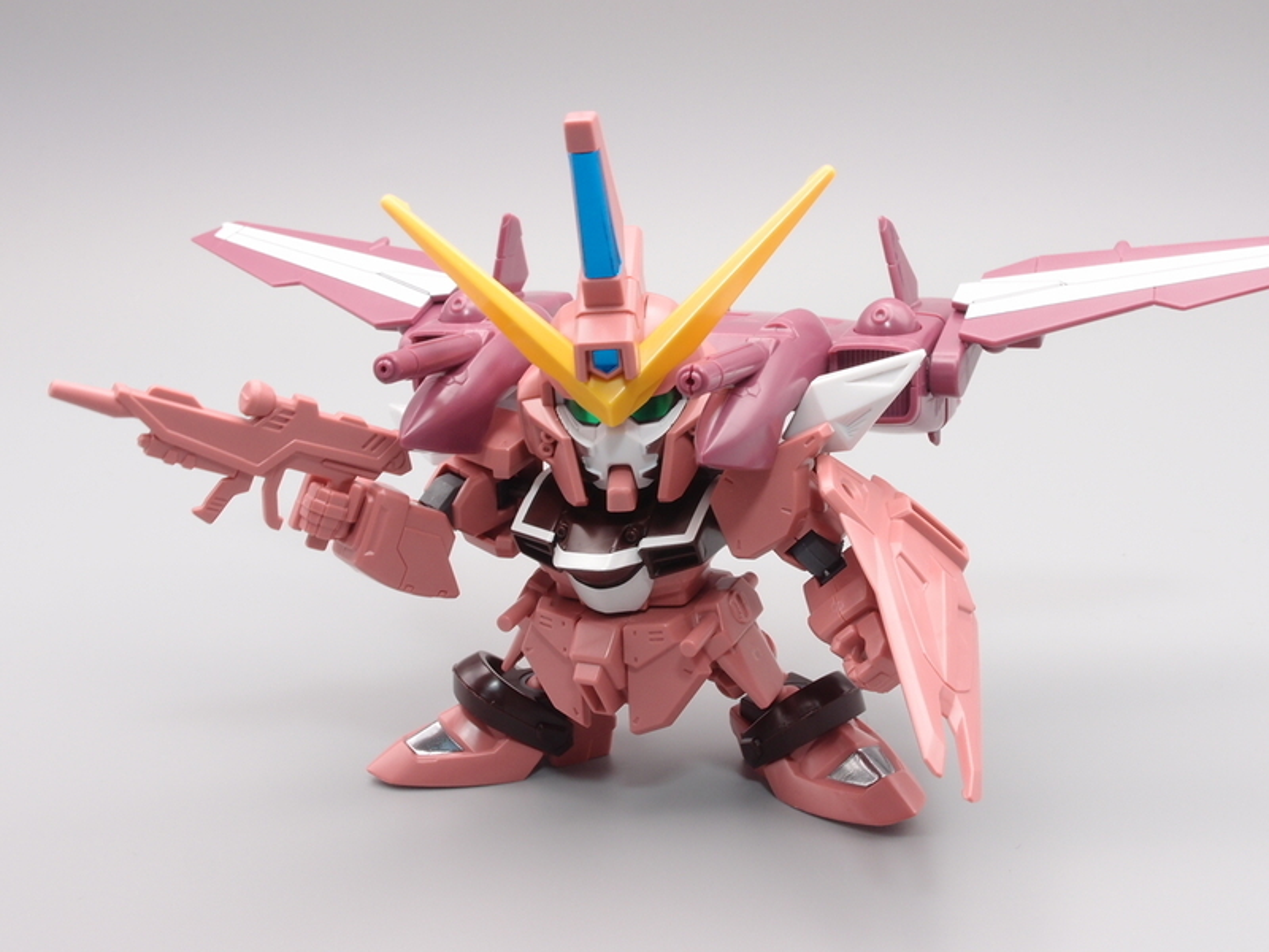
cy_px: 476
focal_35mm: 50
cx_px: 634
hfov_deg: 38.2
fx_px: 1833
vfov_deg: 29.1
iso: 100
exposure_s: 1/3
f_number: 8
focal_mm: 10.83
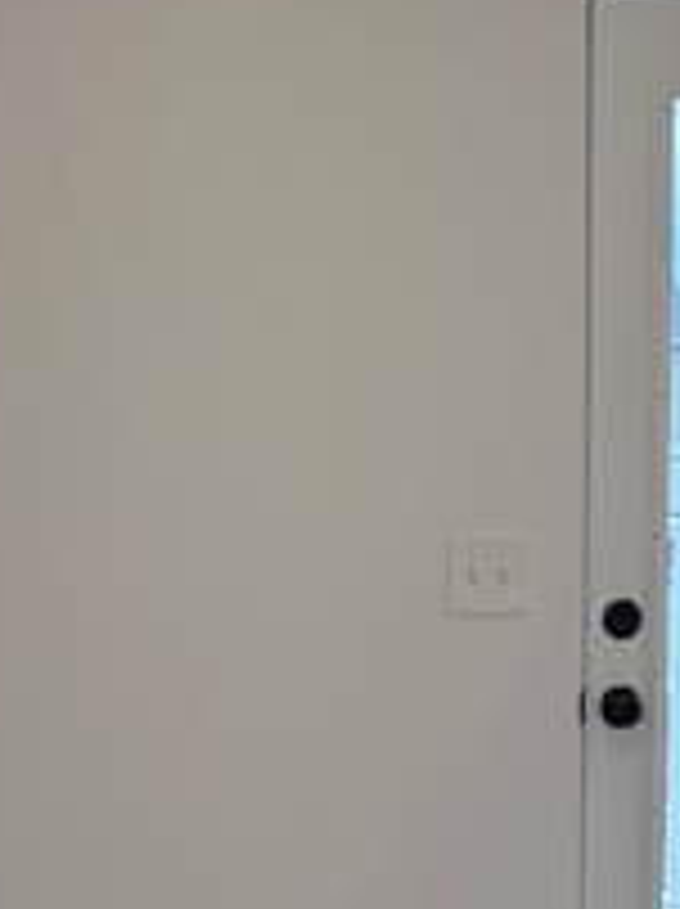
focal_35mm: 99
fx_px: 2599
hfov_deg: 14.6
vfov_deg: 19.8
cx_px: 725
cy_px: 585
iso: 100
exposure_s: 1/228
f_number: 1.6
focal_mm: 5.96
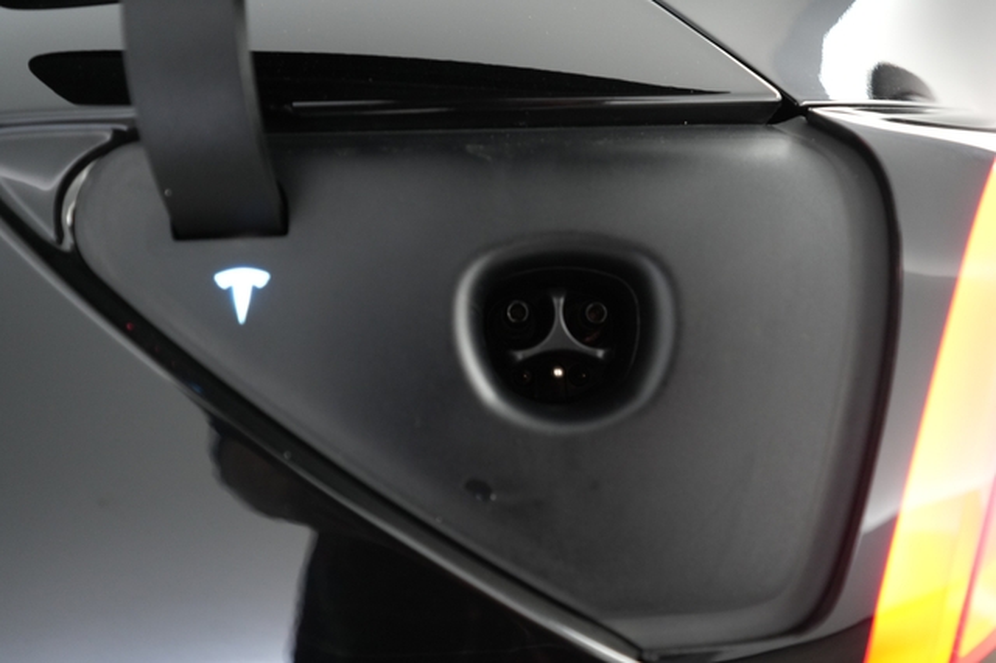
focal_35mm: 25
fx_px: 691
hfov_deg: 71.5
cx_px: 498
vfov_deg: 51.2
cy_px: 332
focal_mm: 25
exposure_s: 1/60
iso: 2500
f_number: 2.8
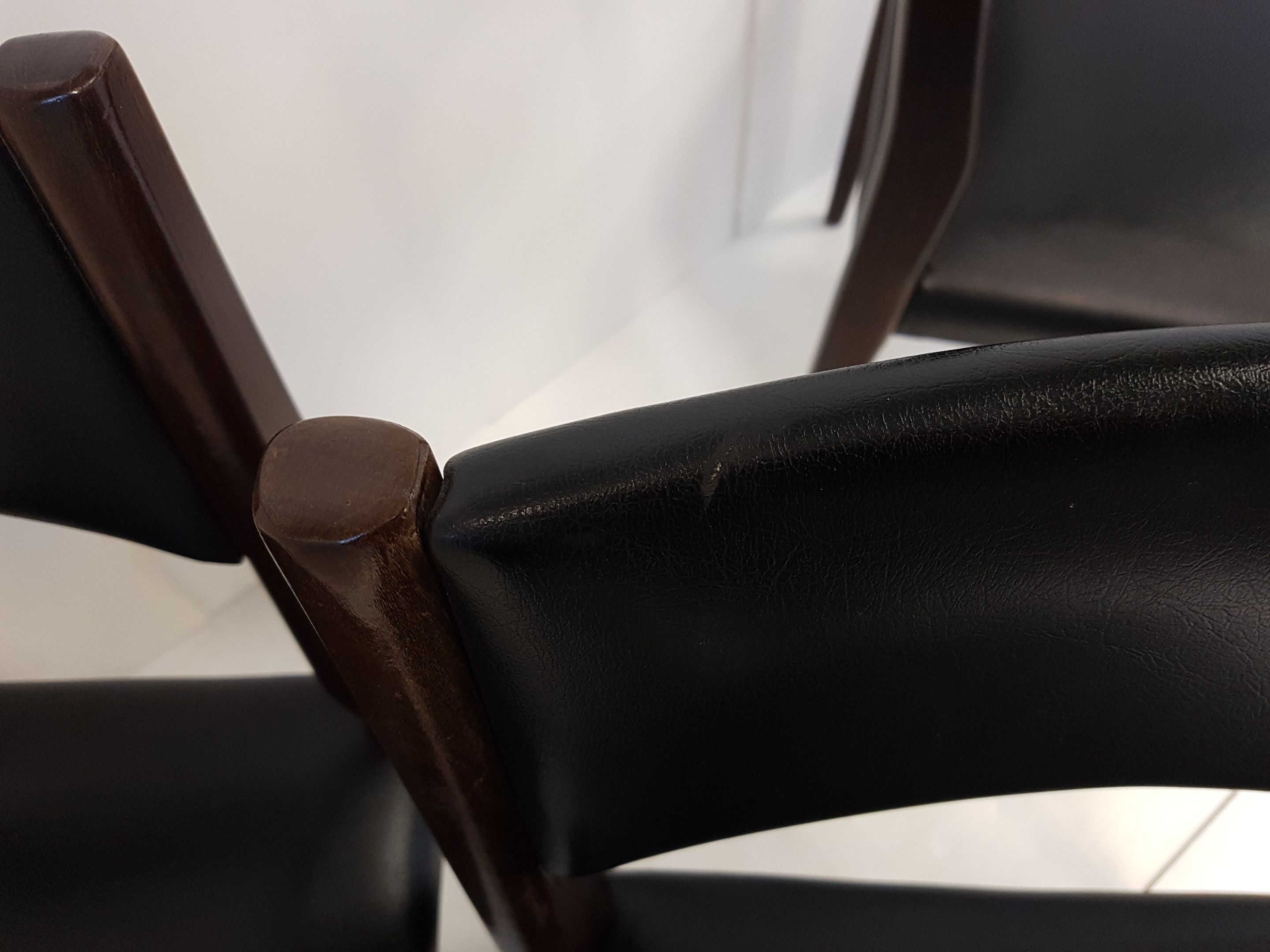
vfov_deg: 53.1
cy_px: 476
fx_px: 954
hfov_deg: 67.3
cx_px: 635
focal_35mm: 26
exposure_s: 1/25
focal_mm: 4.2
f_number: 1.7
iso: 200
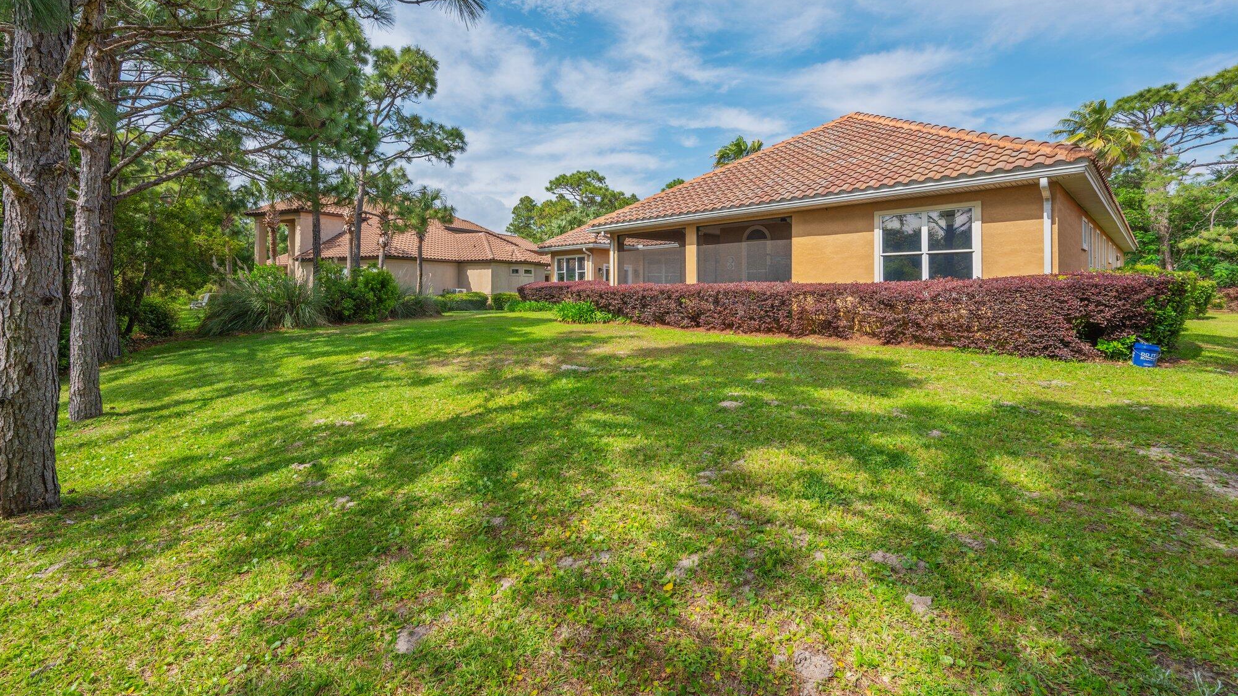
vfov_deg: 70.4
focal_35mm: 15
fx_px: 492
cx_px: 609
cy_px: 319
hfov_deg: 103.0
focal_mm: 14
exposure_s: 1/320
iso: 100
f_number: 9
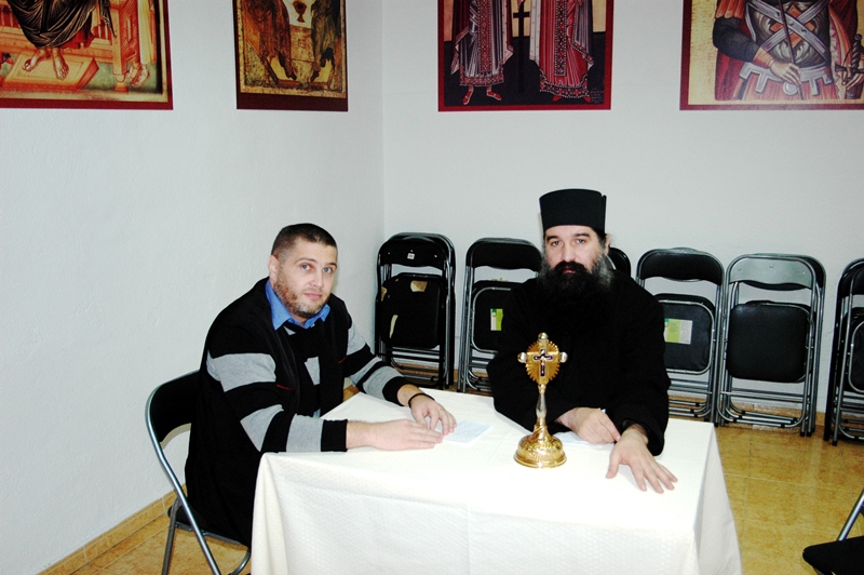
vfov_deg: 41.6
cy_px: 288
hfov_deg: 59.5
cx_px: 432
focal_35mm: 32
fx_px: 755
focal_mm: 21
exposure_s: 1/60
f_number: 3.8
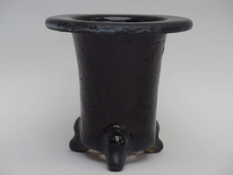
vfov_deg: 13.2
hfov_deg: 17.6
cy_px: 88
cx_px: 116
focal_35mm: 112
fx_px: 754
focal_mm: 24
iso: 200
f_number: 2.8
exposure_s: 1/125
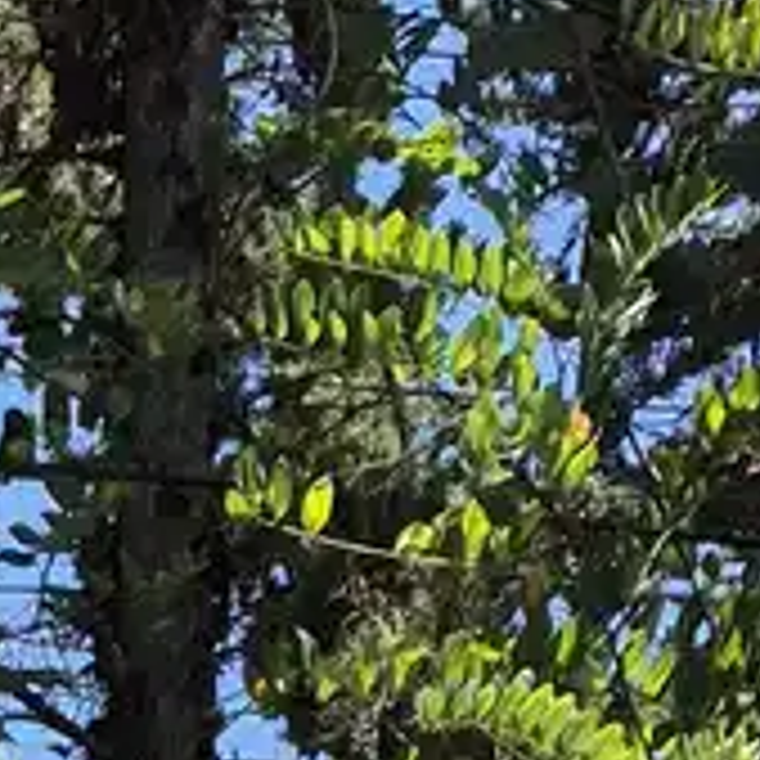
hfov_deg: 8.7
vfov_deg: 7.4
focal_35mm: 180
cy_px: 2901
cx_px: -1118
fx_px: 4471
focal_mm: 5.4
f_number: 1.8
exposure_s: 1/1068
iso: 25
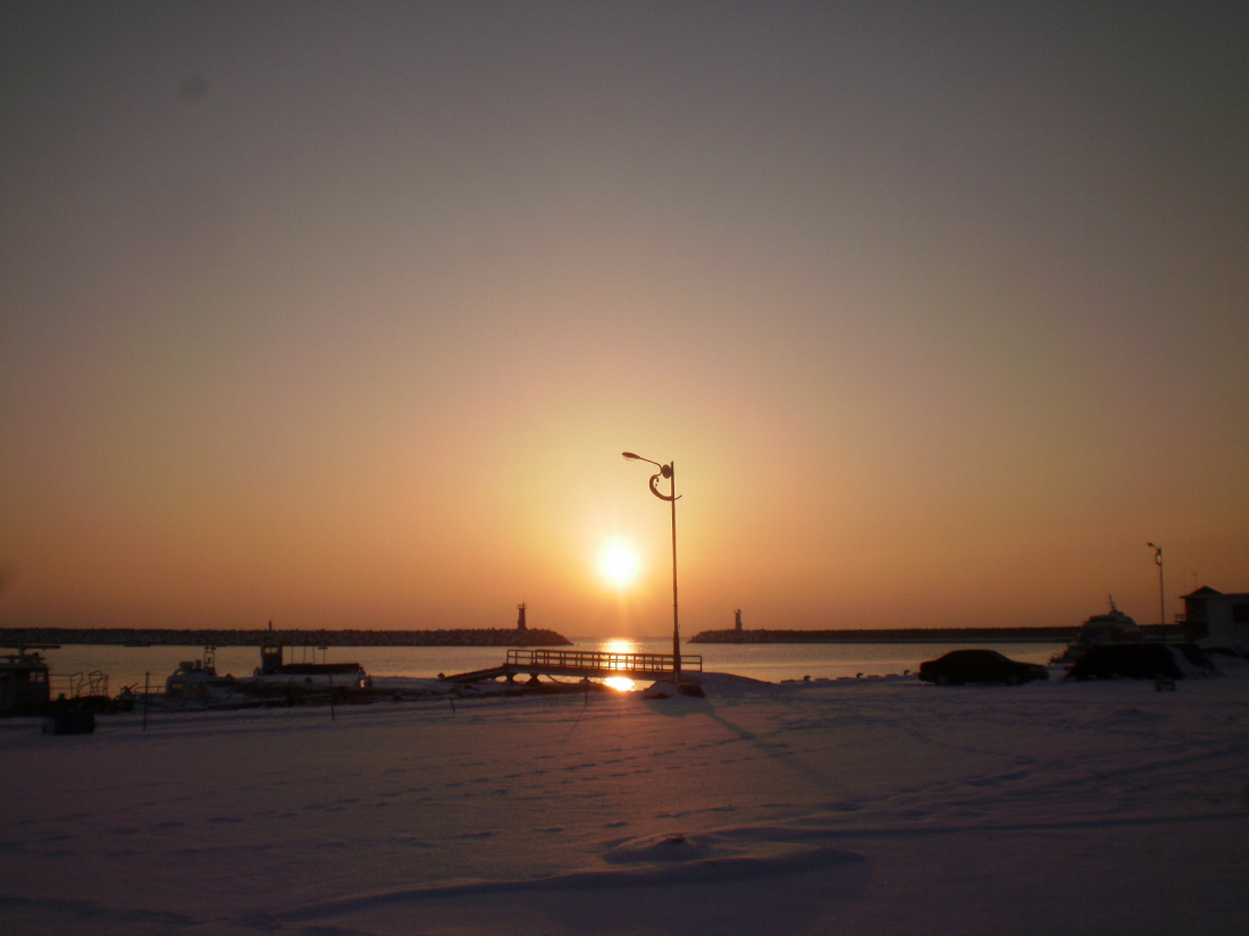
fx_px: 1299
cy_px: 468
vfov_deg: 39.7
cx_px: 624
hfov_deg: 51.4
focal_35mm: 36
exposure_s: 1/1600
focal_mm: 6.3
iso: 100
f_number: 4.6
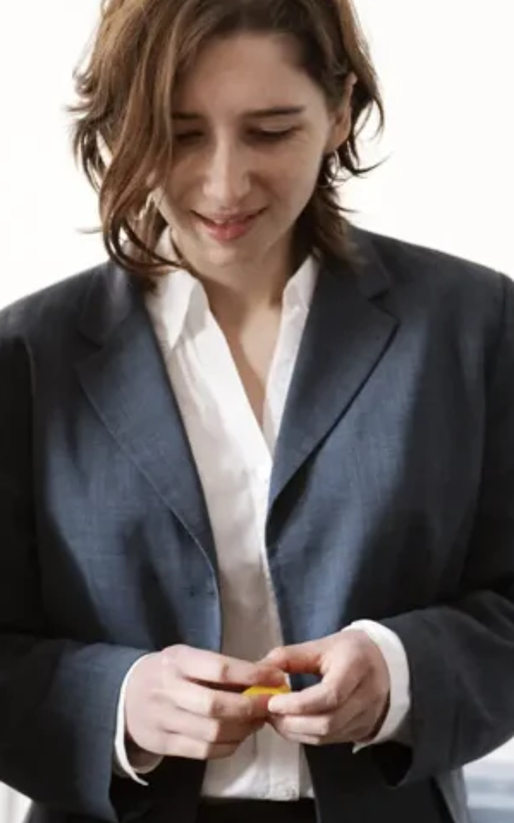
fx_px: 2445
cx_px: 93
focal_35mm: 109
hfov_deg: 11.9
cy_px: 436
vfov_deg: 19.1
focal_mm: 50
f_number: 1.8
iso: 3200
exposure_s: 1/250
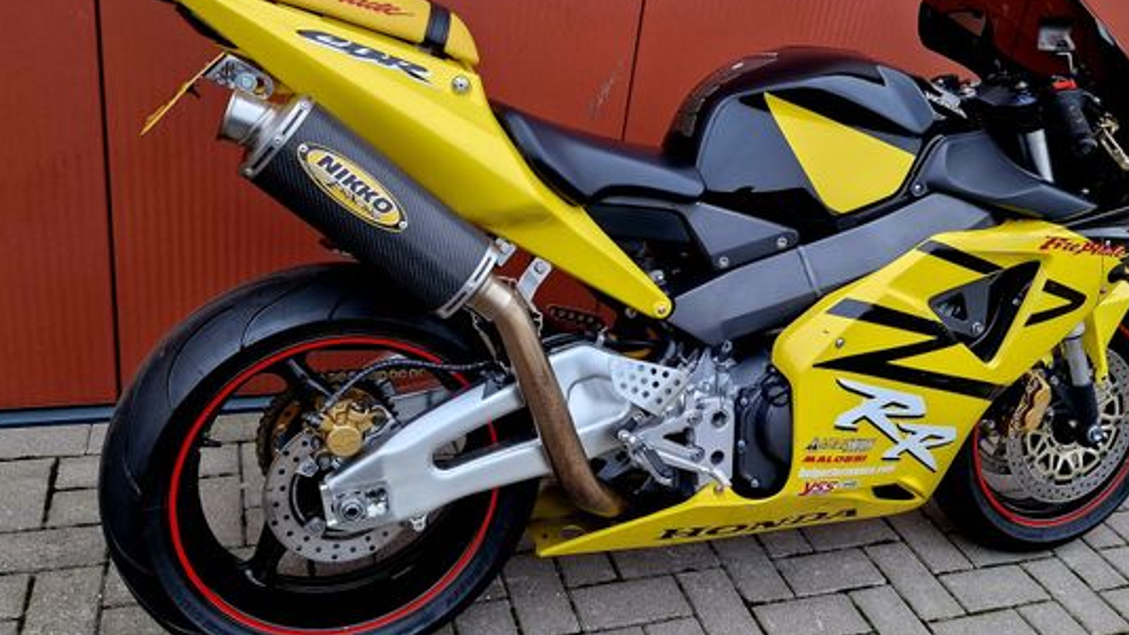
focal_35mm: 30
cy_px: 272
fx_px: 898
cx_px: 644
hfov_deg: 64.0
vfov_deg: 38.9
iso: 250
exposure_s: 1/100
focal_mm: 6.4
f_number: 1.8
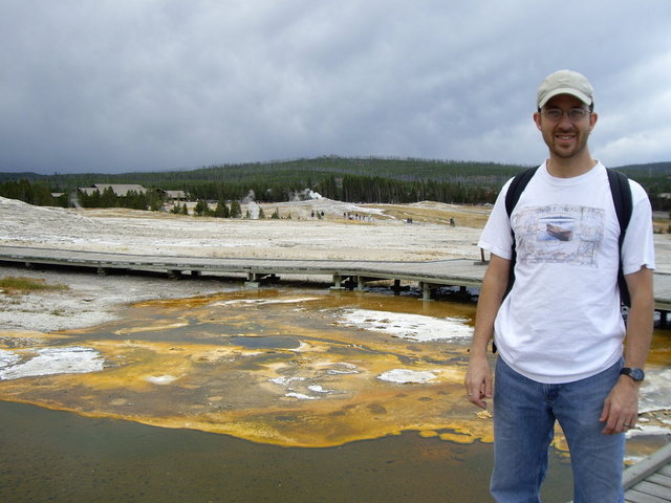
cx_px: 336
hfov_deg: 49.0
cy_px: 252
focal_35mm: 38
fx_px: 737
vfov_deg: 37.7
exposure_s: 1/200
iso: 50
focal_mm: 6.2
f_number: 4.3
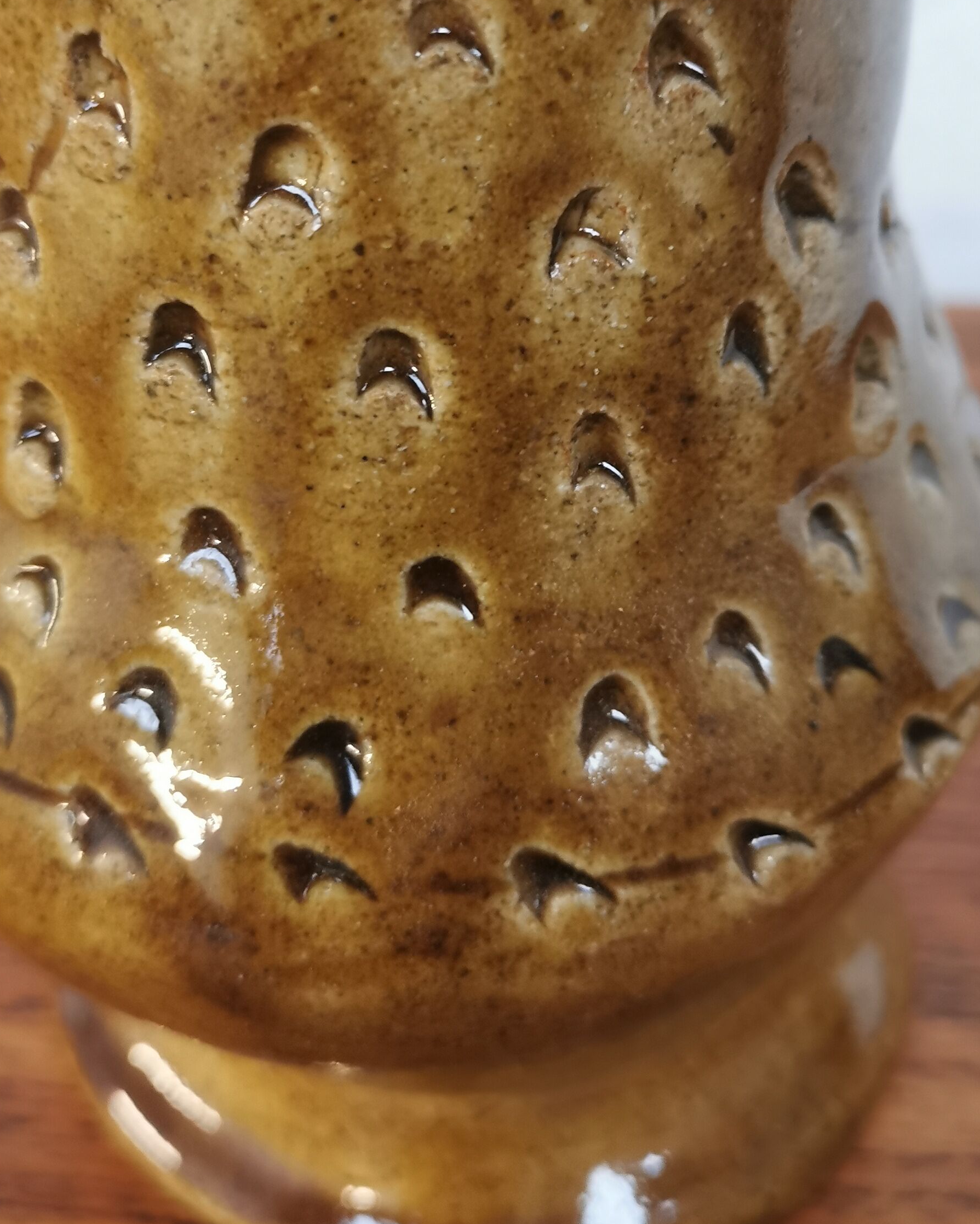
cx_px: 452
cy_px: 483
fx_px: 1559
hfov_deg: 34.9
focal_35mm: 43
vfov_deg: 42.7
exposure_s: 1/33.3
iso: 320
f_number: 1.8
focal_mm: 5.58
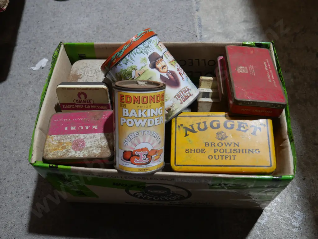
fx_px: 312
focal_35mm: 34
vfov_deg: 41.8
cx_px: 159
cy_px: 120
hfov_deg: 53.9
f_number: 4
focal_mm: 17
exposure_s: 1/60
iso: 400
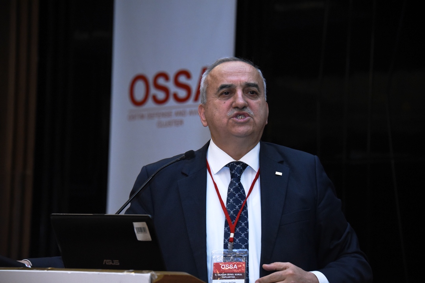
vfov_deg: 11.0
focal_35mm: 125
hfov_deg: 16.4
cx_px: 212
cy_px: 142
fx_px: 1476
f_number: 5.6
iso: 4000
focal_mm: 125
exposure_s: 1/125
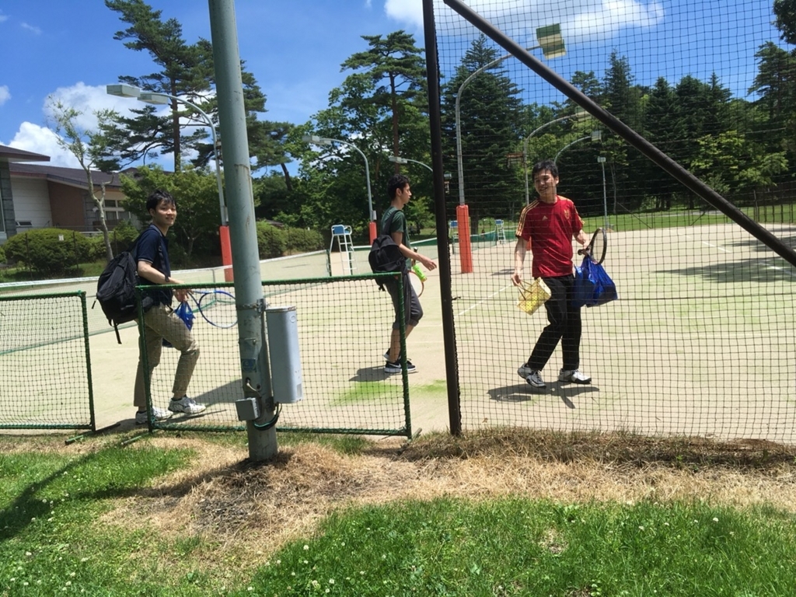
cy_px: 298
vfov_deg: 48.2
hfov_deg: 61.7
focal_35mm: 29
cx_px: 398
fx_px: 667
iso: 25
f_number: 2.2
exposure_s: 1/1451
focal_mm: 4.15
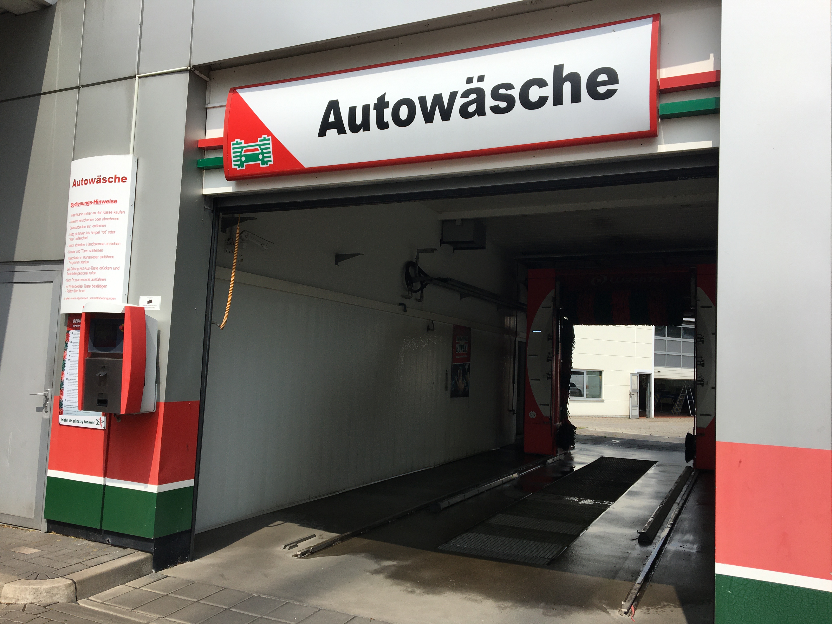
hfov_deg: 61.7
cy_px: 312
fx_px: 697
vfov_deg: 48.2
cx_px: 416
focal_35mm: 29
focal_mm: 4.15
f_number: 2.2
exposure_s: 1/2404
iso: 25
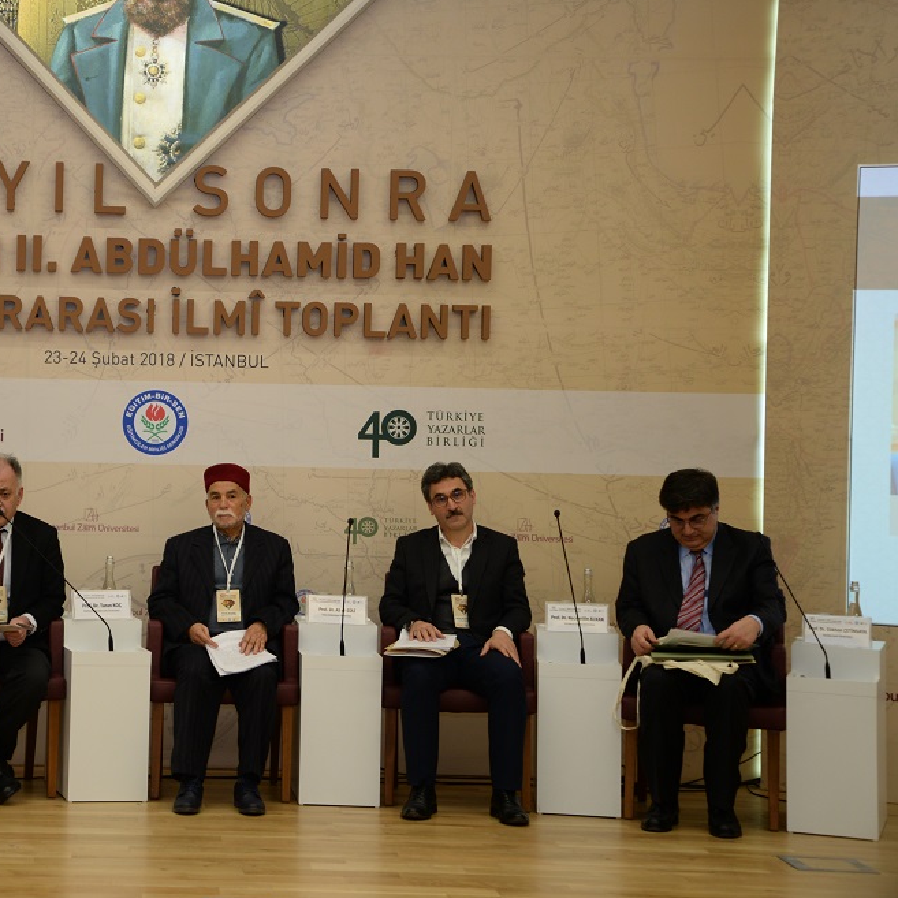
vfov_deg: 19.3
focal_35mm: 90
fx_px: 2641
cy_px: 363
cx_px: 146
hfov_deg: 19.1
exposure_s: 1/60
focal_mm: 58
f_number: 4.5
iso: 640
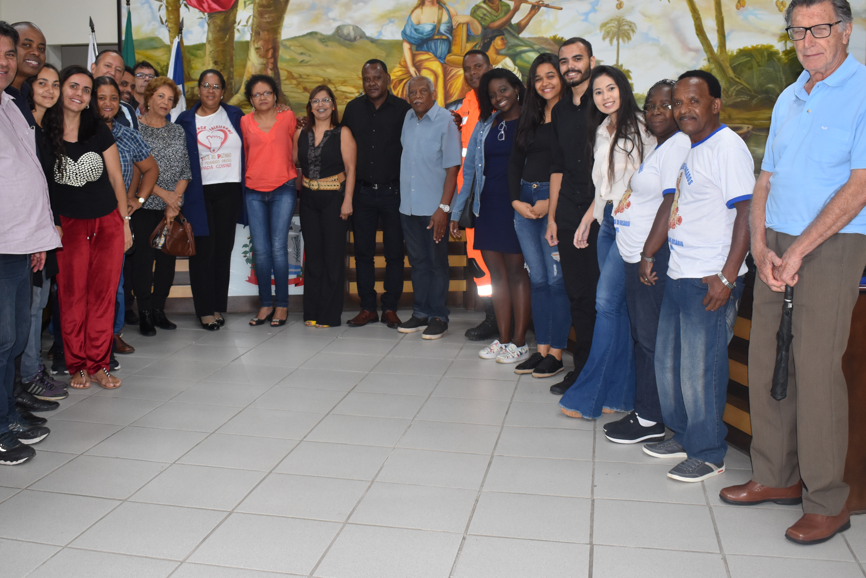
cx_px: 397
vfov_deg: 33.6
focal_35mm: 40
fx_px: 953
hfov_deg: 48.8
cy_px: 248
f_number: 4.5
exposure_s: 1/80
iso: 800
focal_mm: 21
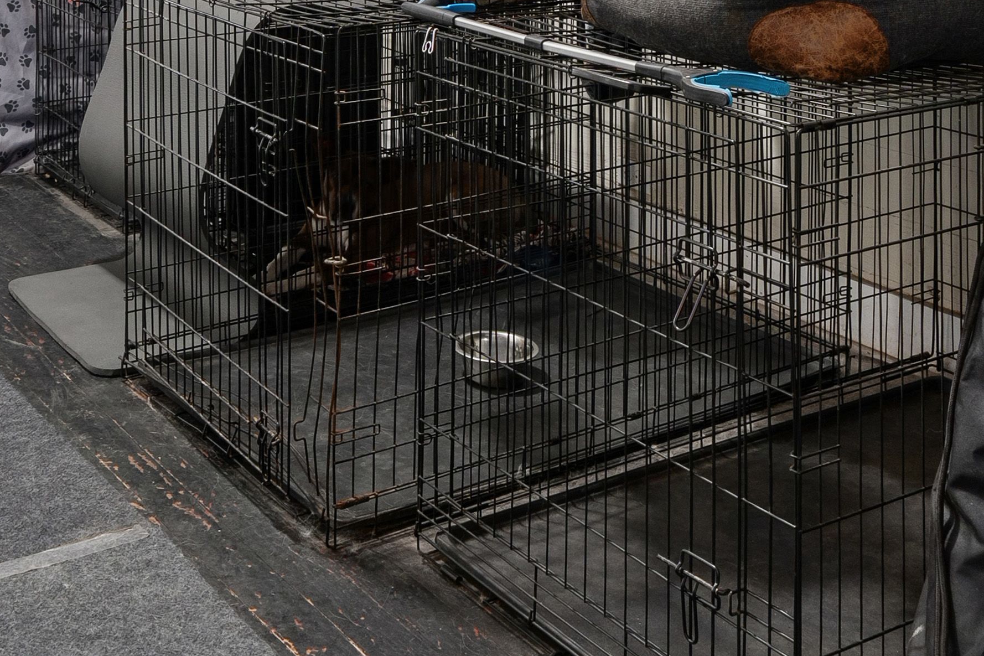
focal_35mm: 54
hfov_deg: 36.3
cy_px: -224
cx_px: 292
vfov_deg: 22.2
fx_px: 1476
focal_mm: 16
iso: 320
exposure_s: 4
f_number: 7.1
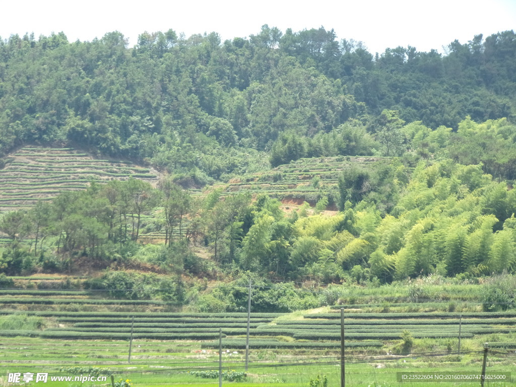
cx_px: 258
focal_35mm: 156
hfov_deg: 12.7
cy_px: 194
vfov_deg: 9.5
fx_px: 2325
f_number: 5.6
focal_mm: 28
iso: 80
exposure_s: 1/140
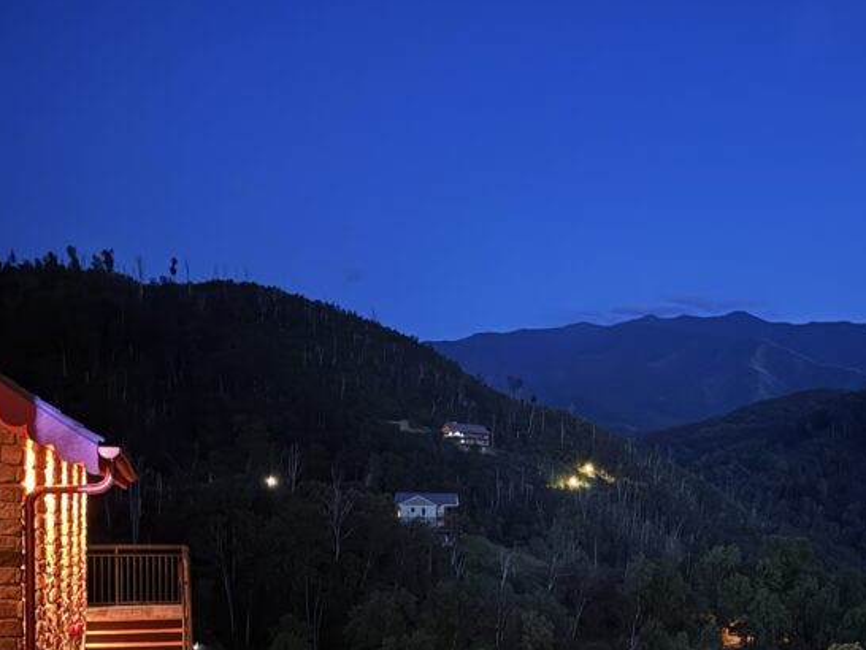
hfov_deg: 40.9
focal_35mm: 45
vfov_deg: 31.1
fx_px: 1126
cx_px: 647
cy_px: 552
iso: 2500
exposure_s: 1/5
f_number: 1.78
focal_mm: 6.76
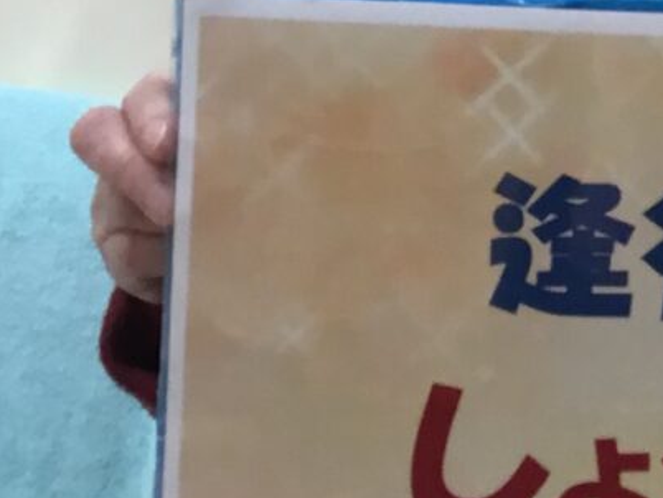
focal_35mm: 148
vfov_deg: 9.9
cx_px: 802
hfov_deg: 13.0
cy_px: -40
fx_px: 2836
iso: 50
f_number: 2.4
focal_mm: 3.3
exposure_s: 1/30
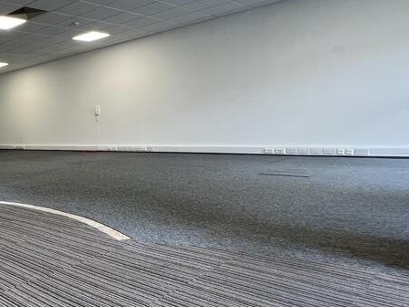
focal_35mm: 29
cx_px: 2
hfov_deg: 50.2
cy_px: 185
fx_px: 343
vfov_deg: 47.9
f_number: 1.8
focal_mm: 1.57
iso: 200
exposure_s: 1/100
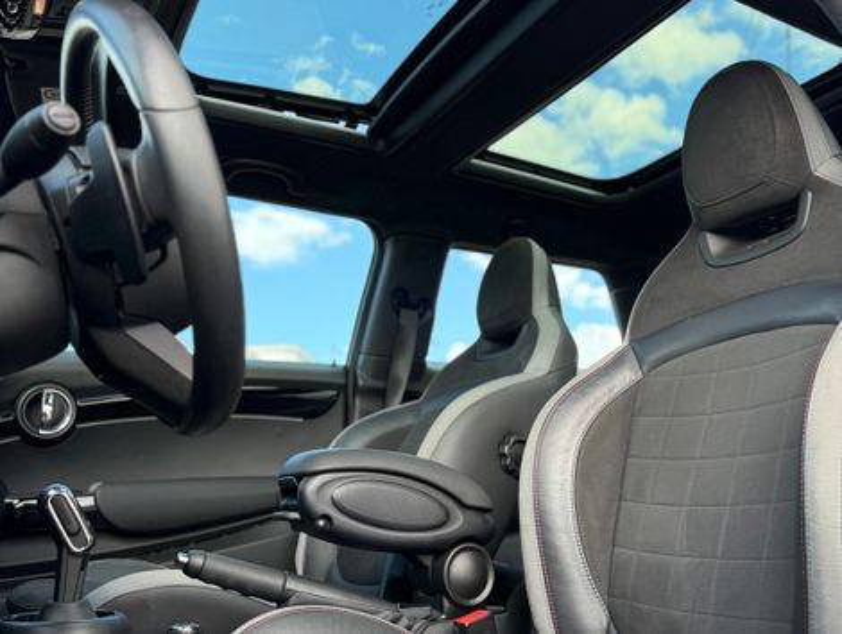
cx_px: 421
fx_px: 585
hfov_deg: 71.5
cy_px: 317
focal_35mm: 24
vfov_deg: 56.9
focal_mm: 6.76
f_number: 1.78
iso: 100
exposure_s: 1/376
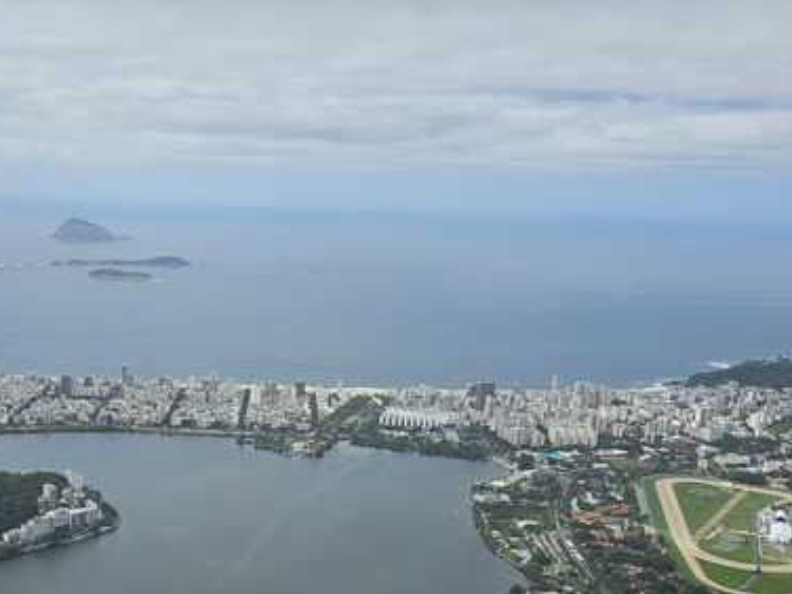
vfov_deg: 29.2
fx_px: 1121
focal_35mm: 49
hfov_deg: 38.4
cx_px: 257
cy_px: 451
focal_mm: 6.3
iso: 10
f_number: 1.7
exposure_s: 1/1437
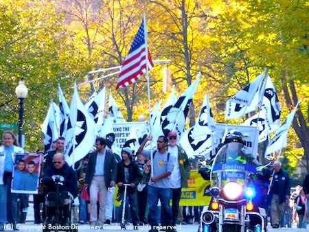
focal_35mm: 422
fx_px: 3769
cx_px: 154
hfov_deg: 4.7
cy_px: 116
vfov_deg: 3.5
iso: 400
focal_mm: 68.8
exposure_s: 1/125
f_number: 5.9
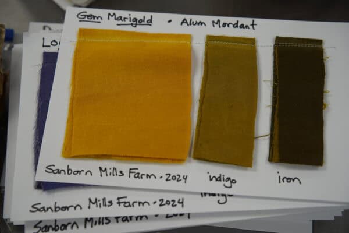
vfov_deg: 24.6
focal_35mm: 55
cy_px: 116
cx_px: 174
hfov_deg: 36.2
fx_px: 533
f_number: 4
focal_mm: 55
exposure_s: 1/160
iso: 250
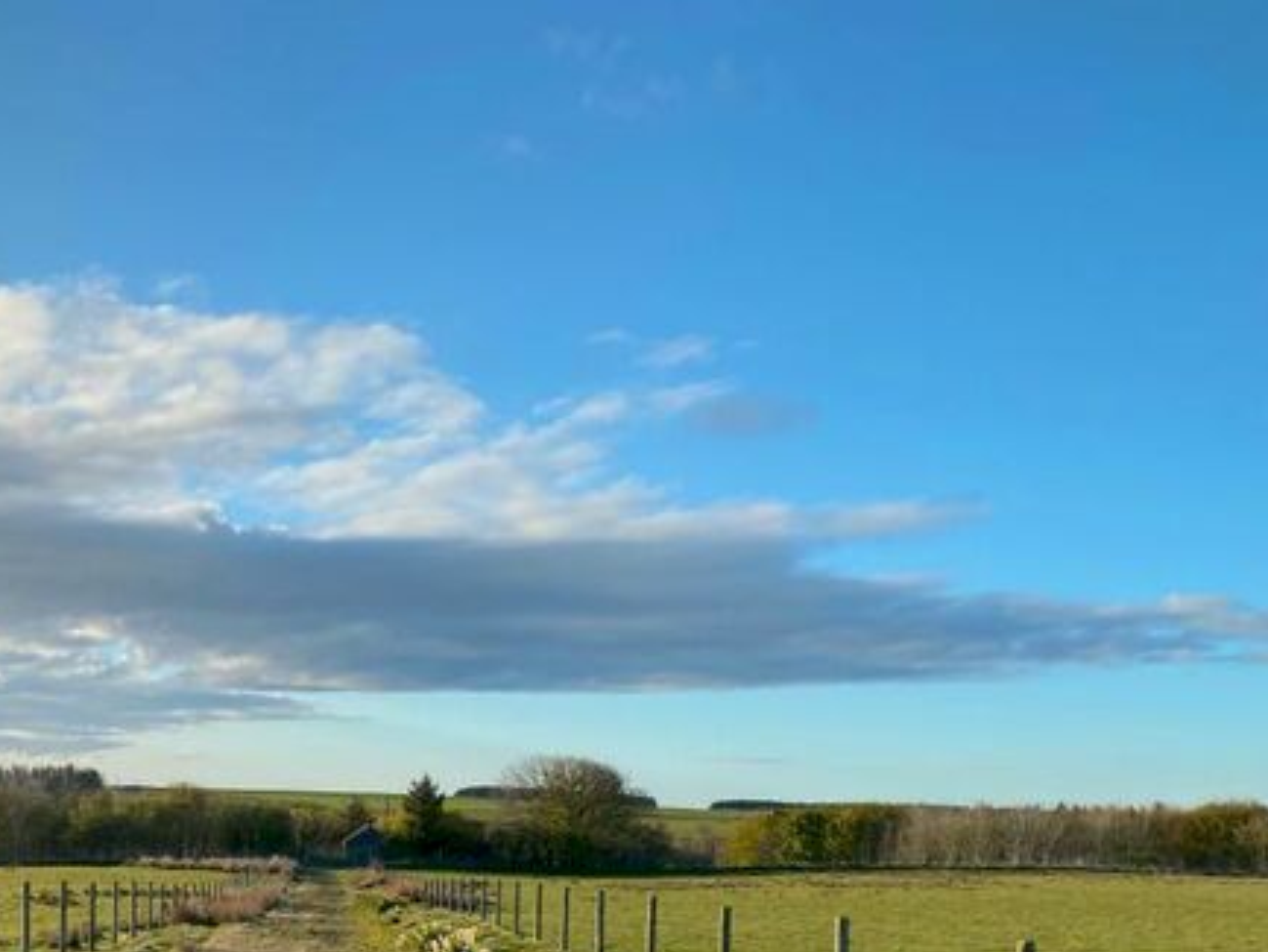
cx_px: 284
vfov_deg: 33.3
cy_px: 766
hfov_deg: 43.1
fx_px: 1539
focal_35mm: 42
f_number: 1.8
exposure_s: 1/2268
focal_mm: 4.25
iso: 32
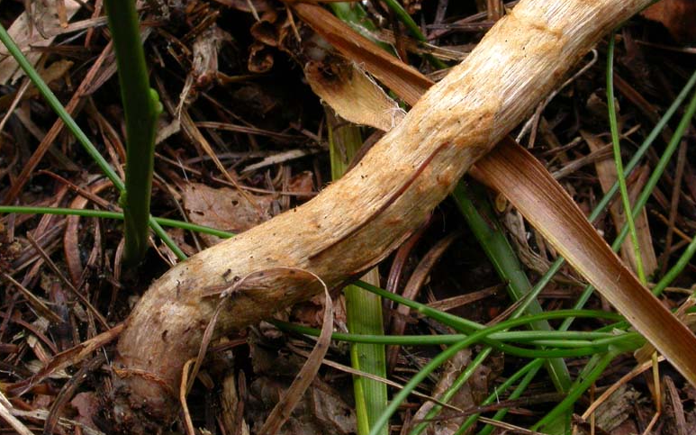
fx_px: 3205
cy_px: 182
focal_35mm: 169
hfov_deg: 12.4
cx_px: 347
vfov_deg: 7.8
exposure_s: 1/15
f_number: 10.3
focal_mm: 32
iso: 200
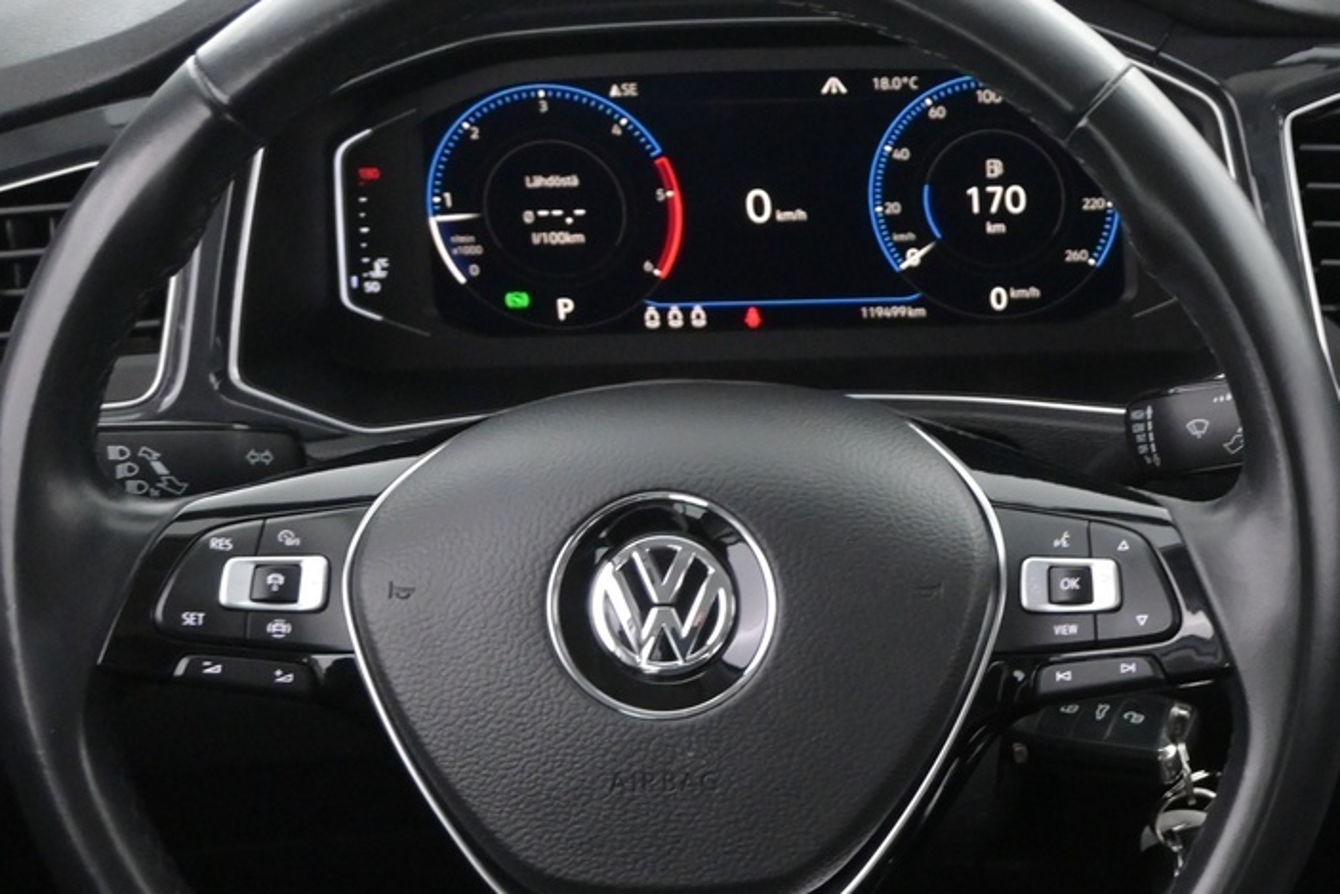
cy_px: 742
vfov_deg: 17.4
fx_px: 2894
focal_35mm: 78
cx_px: 1258
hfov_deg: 25.1
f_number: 4
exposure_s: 1/40
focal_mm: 22.5
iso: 3200
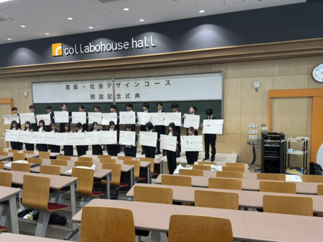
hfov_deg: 63.3
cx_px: 142
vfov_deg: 49.7
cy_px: 121
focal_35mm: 28
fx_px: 261
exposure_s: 1/121
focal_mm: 6.76
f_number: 1.78
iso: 100
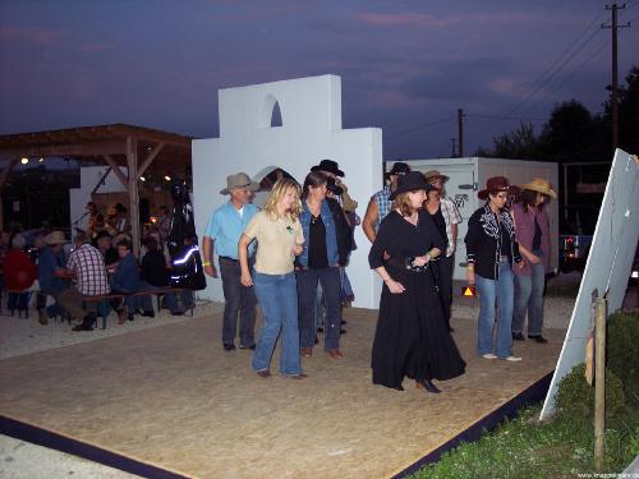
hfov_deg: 47.9
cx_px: 320
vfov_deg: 36.8
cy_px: 240
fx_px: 720
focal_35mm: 39
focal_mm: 8
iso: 140
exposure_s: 1/60
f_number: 2.8
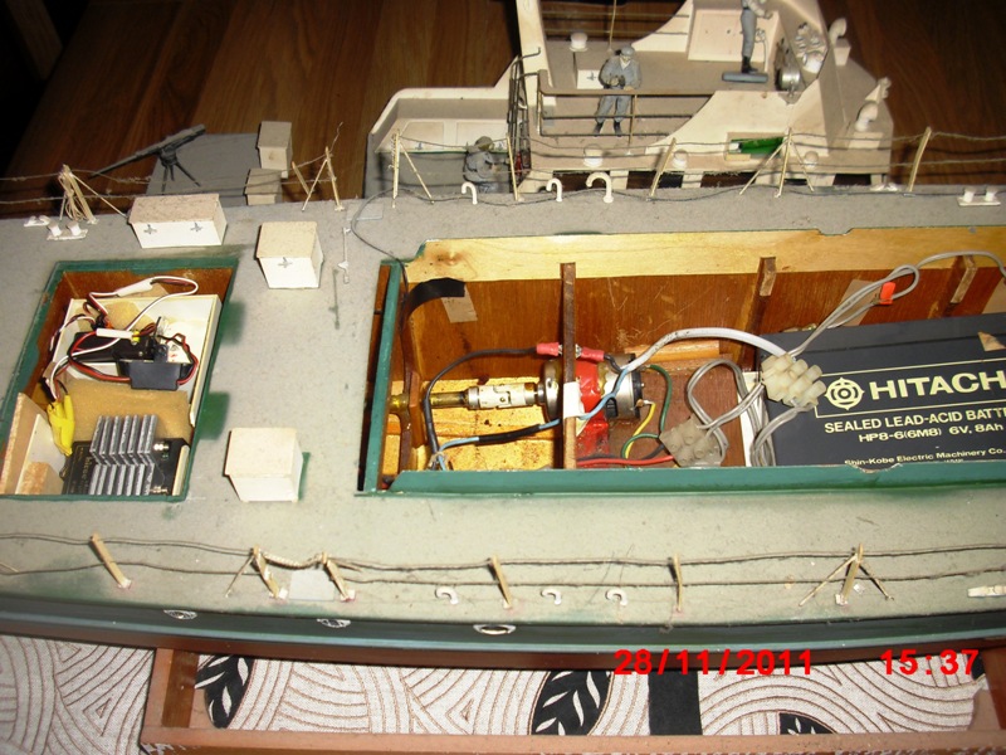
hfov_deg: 49.0
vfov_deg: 37.7
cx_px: 503
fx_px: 1104
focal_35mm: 38
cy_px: 378
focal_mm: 6.2
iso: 100
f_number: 2.8
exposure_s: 1/60
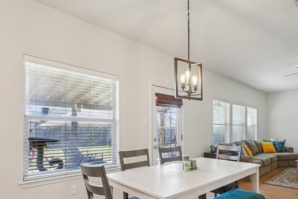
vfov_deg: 57.7
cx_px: 188
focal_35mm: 21
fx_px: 174
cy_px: 138
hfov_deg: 79.6
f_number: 8
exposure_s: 1/30
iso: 400
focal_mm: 10
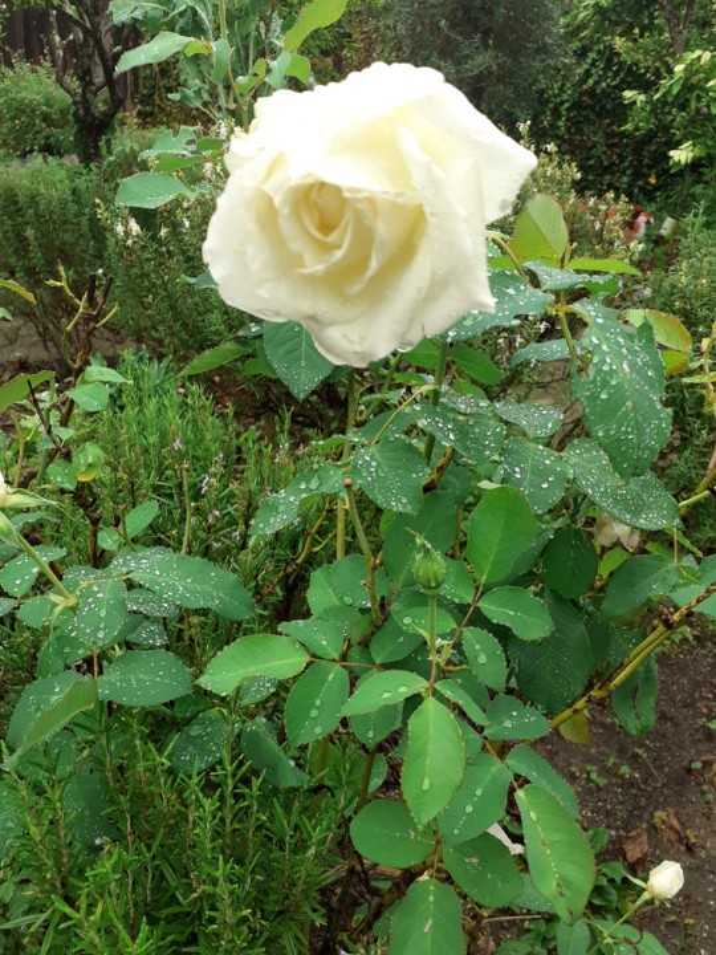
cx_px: 358
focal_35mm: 27
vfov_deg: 65.3
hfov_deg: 51.4
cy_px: 478
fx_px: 745
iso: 40
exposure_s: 1/100
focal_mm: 3.6
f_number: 1.9
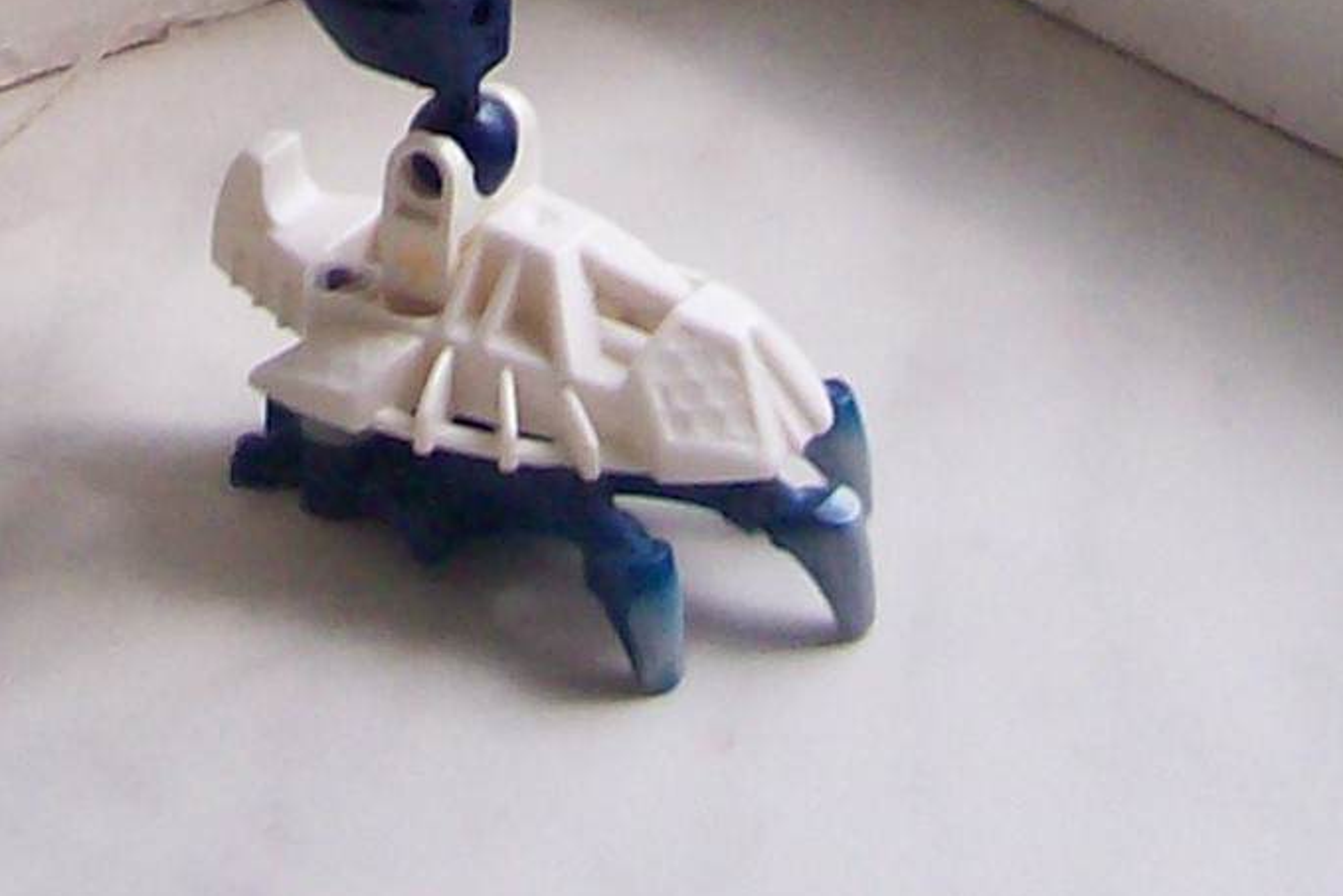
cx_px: -2
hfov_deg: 12.9
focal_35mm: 157
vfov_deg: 8.3
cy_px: -874
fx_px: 5858
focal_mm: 6
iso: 80
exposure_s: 1/68.2
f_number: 2.7
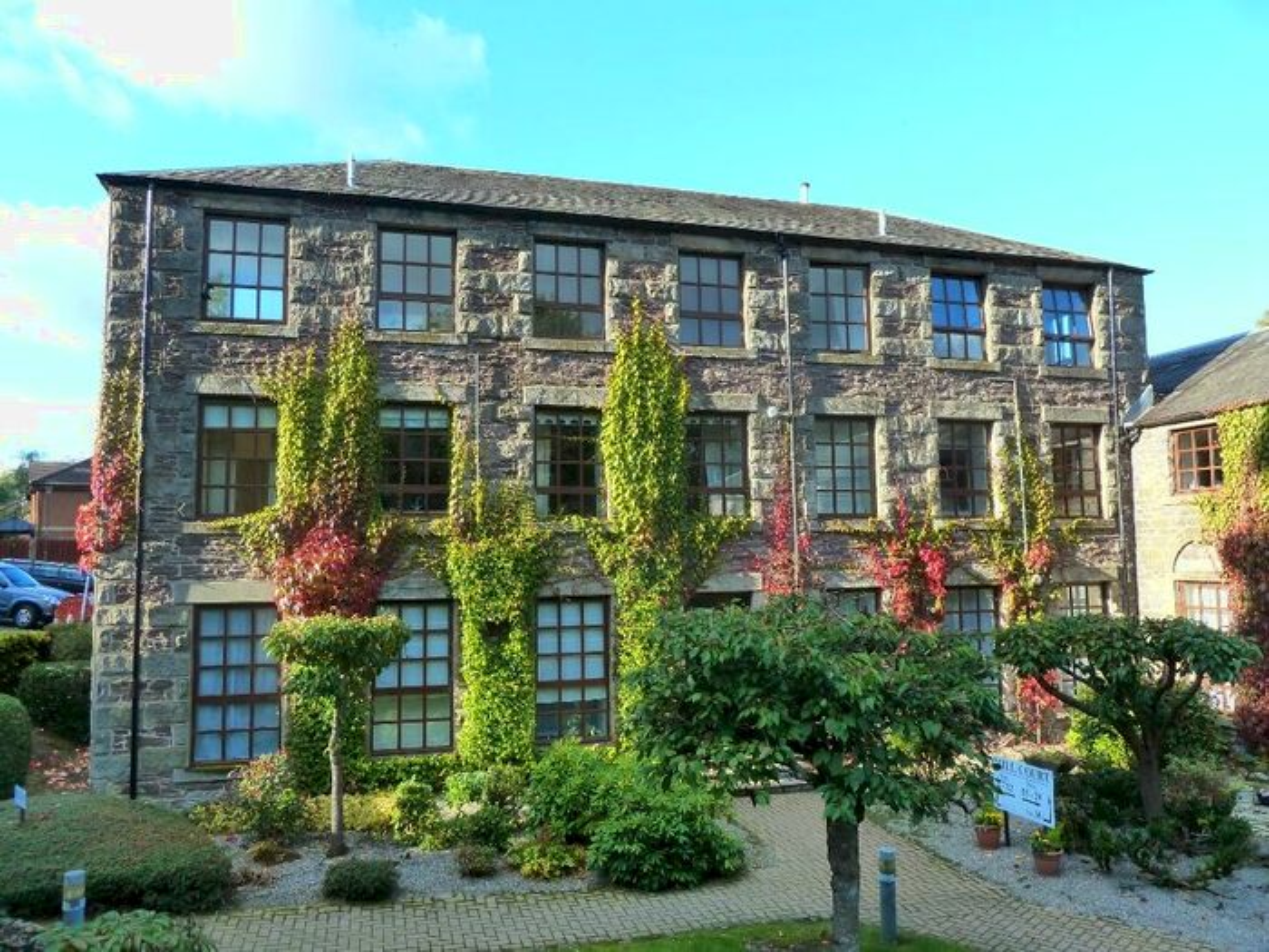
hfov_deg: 69.4
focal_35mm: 25
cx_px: 634
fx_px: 916
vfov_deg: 54.9
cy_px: 476
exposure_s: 1/125
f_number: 4
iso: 200
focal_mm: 4.1
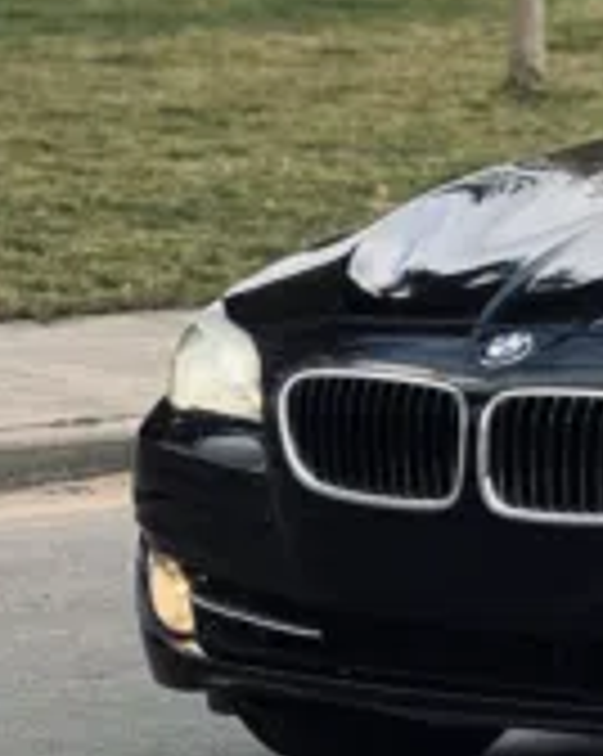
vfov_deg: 4.3
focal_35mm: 446
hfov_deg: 3.4
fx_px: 9968
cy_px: 72
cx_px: 1274
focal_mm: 15.66
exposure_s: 1/99
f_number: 2.8
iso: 50
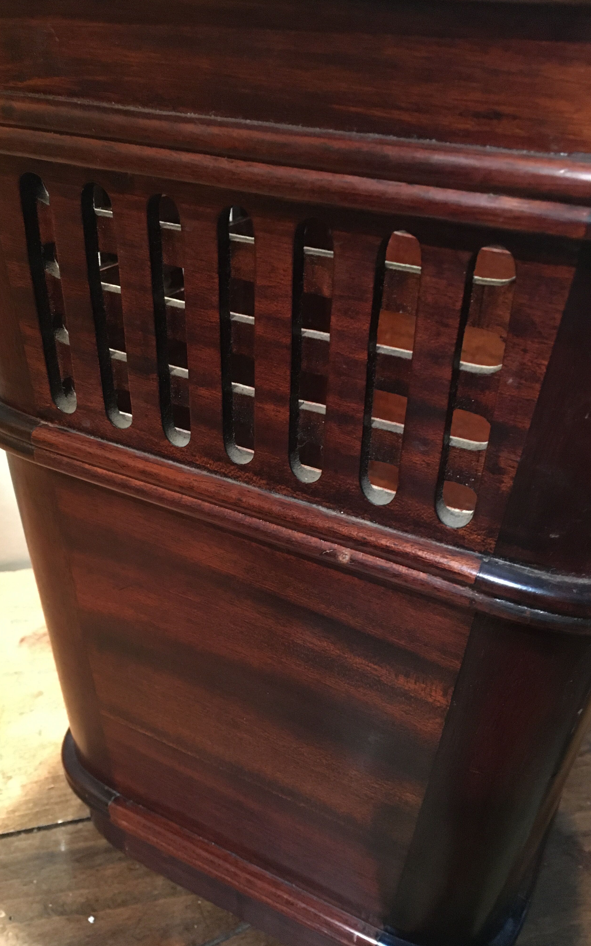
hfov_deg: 40.6
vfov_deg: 61.2
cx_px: 269
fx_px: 799
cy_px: 476
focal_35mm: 31
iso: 320
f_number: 2.2
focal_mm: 4.15
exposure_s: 1/17
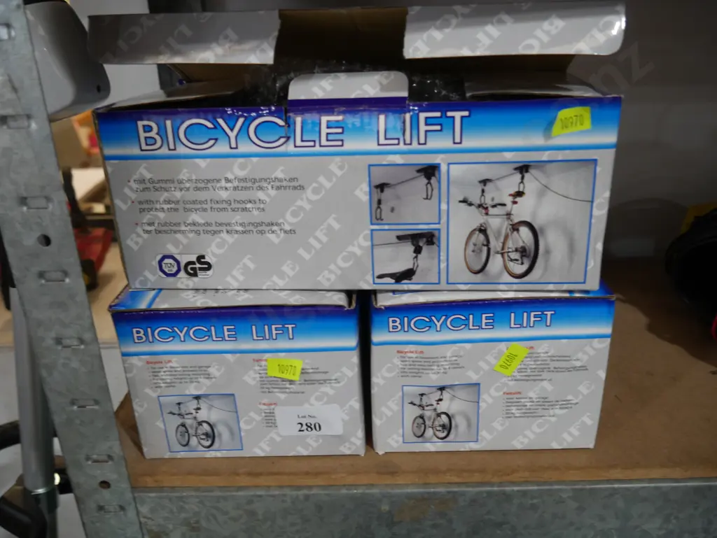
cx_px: 358
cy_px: 269
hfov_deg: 59.9
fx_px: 622
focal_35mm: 30
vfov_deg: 46.8
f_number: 3.6
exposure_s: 1/60
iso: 400
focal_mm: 15
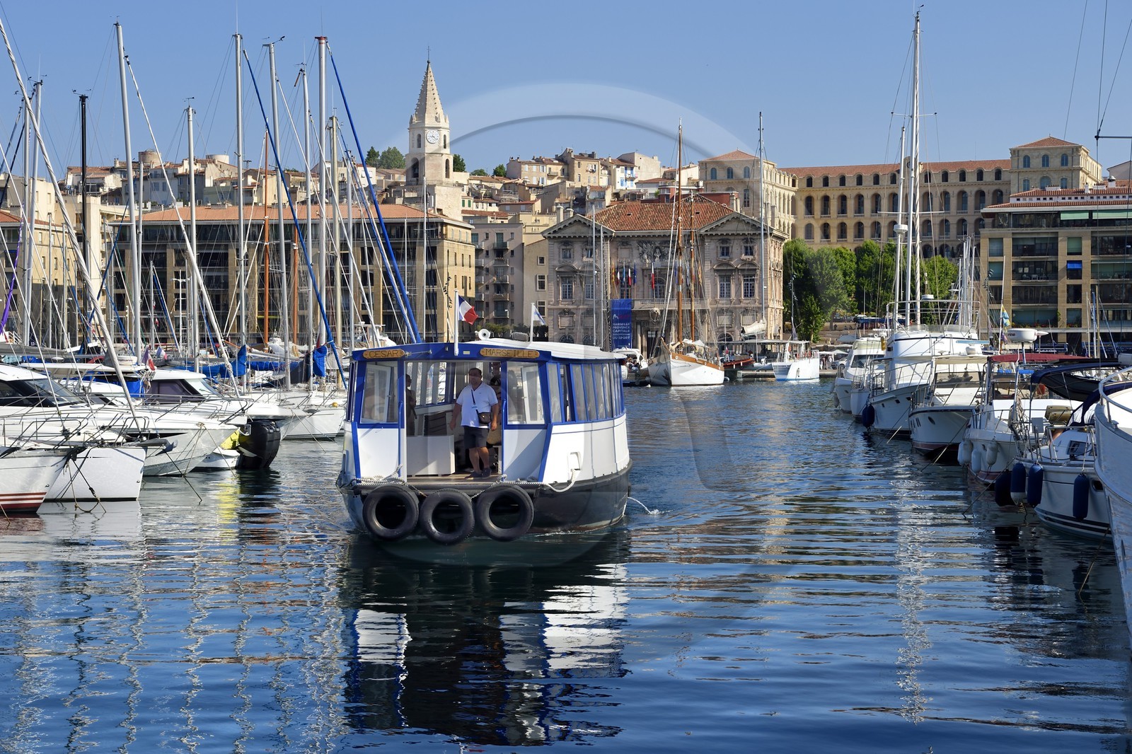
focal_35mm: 70
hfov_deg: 28.8
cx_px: 566
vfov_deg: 19.4
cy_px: 377
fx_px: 2201
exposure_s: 1/320
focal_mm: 70
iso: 200
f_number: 11
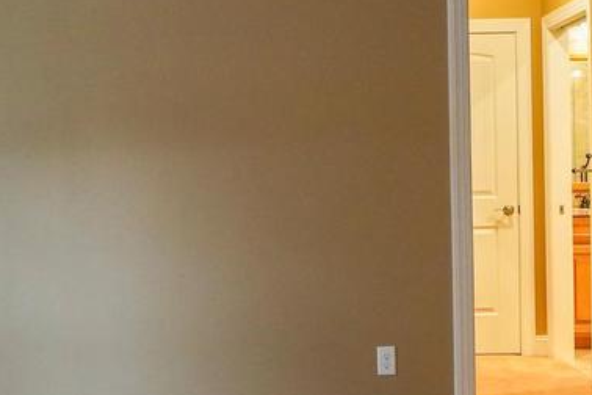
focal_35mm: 61
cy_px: 168
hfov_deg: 32.8
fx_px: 1003
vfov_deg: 22.2
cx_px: 247
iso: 2000
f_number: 2.8
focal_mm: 16
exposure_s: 1/160
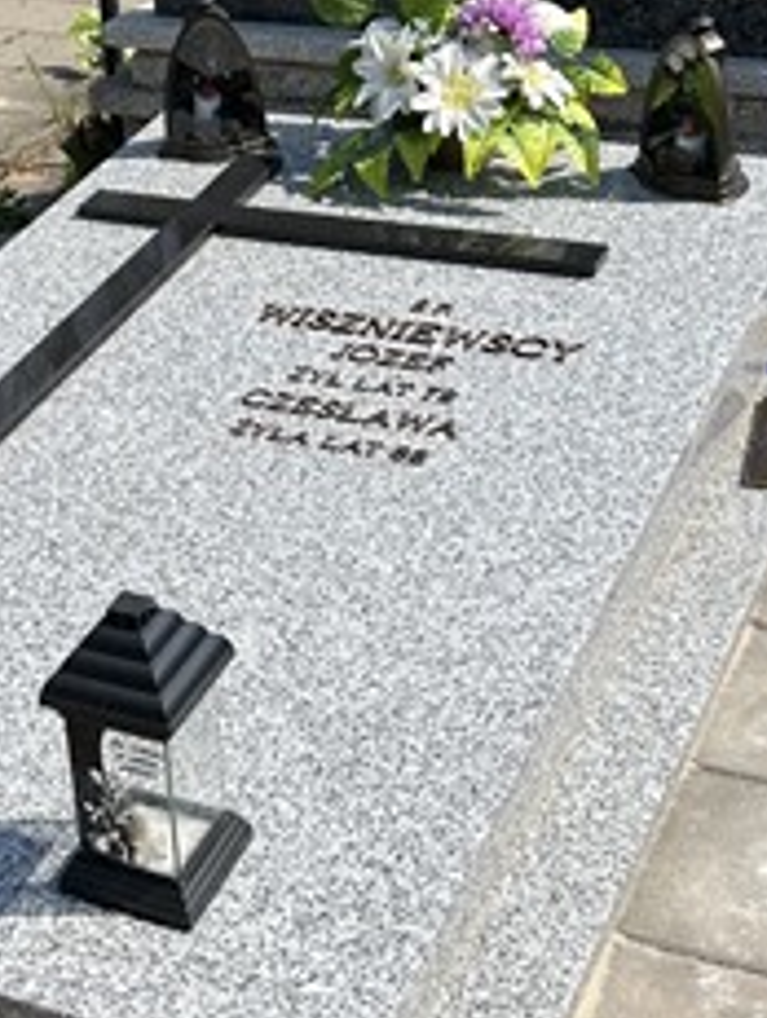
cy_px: 553
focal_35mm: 68
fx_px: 2003
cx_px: 145
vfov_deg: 28.5
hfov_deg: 21.4
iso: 50
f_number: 1.5
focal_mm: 5.7
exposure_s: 1/5882
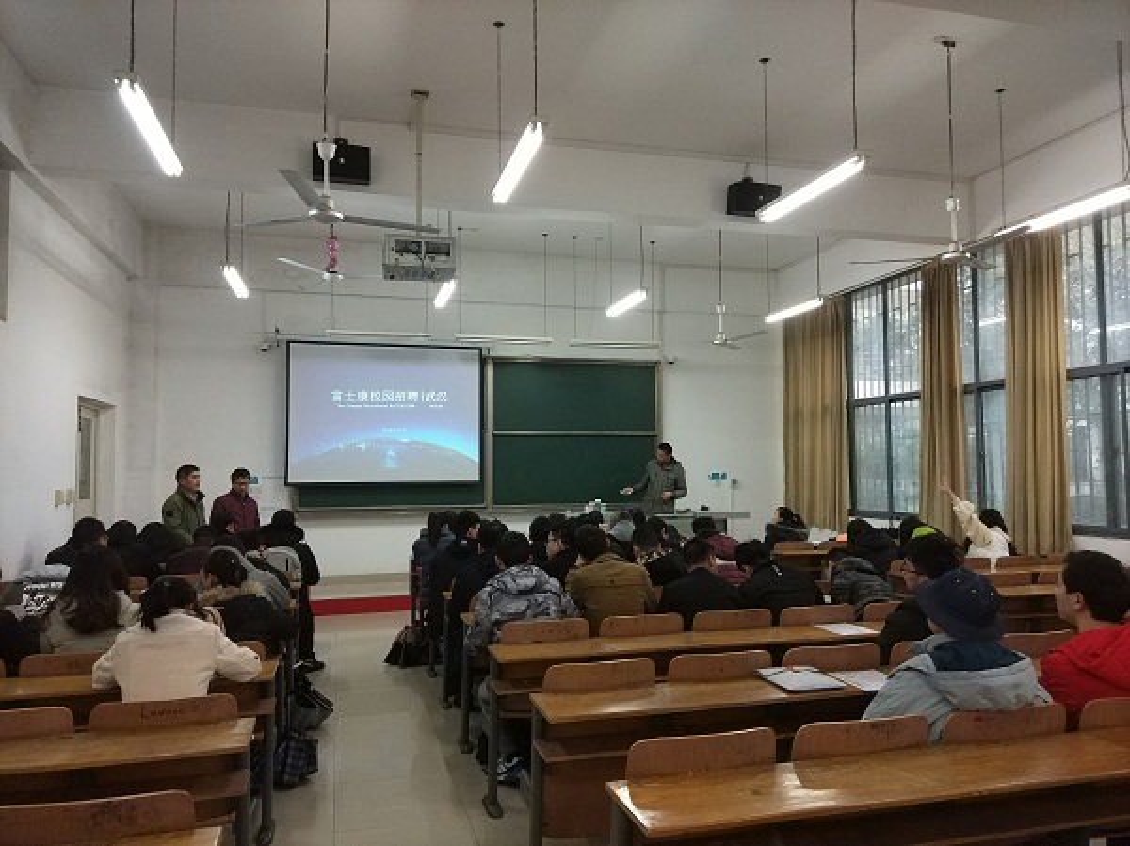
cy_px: 423
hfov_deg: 74.0
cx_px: 565
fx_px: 750
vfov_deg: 58.8
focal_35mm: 23
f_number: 2
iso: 1000
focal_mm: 4.06
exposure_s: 1/33
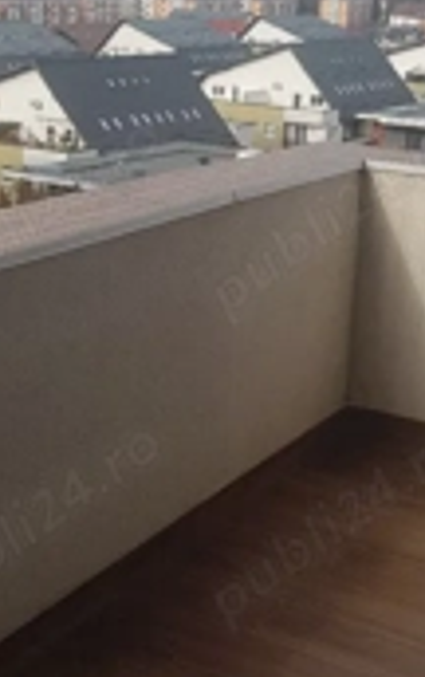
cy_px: 264
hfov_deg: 20.2
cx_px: 110
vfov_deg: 31.8
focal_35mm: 64
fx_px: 1182
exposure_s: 1/1429
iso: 40
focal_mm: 4.2
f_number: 1.7
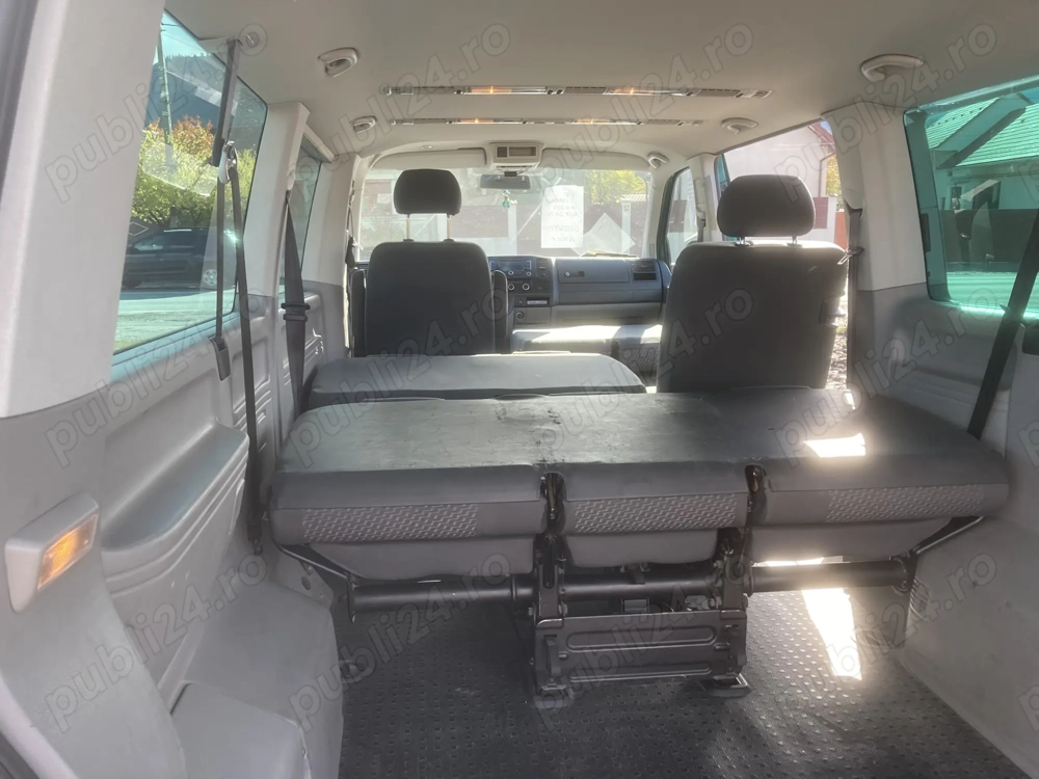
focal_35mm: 28
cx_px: 520
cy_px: 390
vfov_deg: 49.7
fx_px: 840
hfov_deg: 63.4
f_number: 1.8
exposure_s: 1/122
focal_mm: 3.99
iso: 25
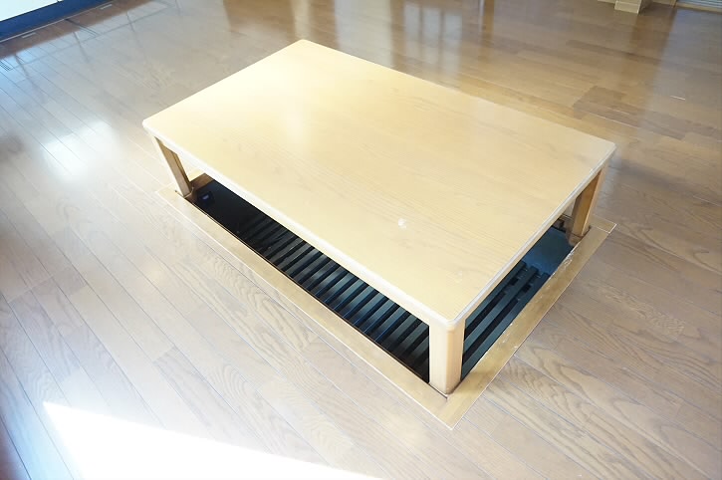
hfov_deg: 73.8
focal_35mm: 24
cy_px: 240
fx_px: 481
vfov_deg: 53.0
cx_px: 361
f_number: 3.5
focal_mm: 16
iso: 2500
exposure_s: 1/160
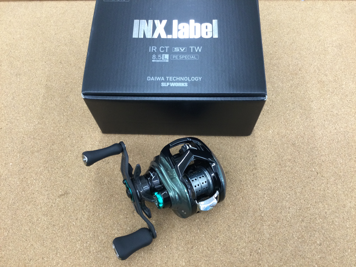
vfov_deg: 45.4
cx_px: 178
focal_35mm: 31
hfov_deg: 58.4
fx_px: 319
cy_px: 134
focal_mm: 3.3
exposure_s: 1/30
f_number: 2.4
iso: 64
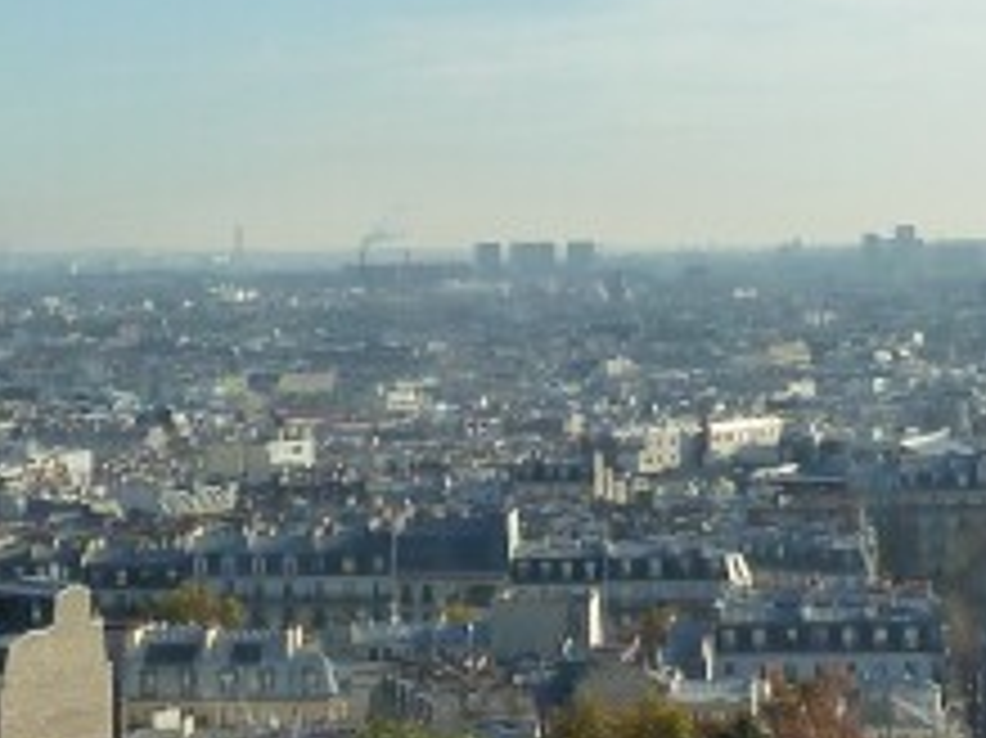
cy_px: 216
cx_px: 567
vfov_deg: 12.6
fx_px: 3331
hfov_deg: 16.8
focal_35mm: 117
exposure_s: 1/500
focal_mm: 4.1
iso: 125
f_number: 5
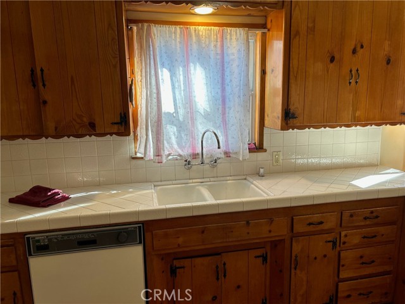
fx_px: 304
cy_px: 152
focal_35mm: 26
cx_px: 202
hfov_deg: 67.3
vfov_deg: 53.1
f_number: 1.5
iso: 32
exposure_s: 1/144
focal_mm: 5.7
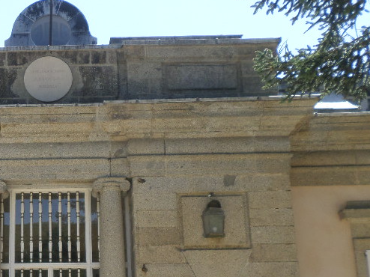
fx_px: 598
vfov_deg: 25.6
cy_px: 222
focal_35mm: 56
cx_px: 37
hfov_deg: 32.6
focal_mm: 4.9
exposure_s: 1/500
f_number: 2.6
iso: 80
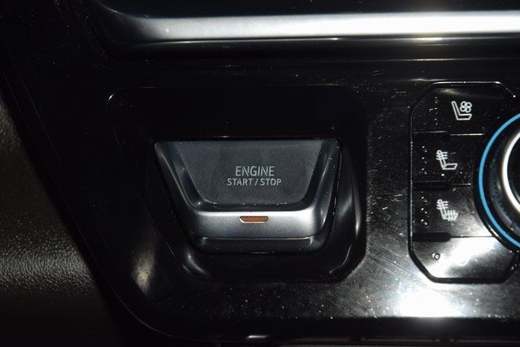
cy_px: 174
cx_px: 260
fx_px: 1517
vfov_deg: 13.0
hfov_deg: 19.5
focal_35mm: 105
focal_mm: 70
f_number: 8
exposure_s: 1/125
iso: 100
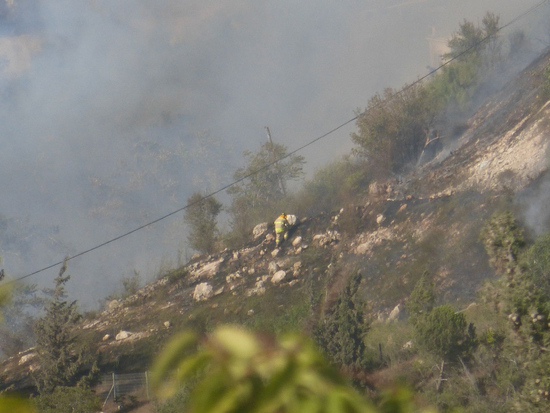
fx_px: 15253
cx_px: 275
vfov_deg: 1.5
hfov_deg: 2.1
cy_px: 206
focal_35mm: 960
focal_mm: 86
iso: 100
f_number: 6.4
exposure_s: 1/400
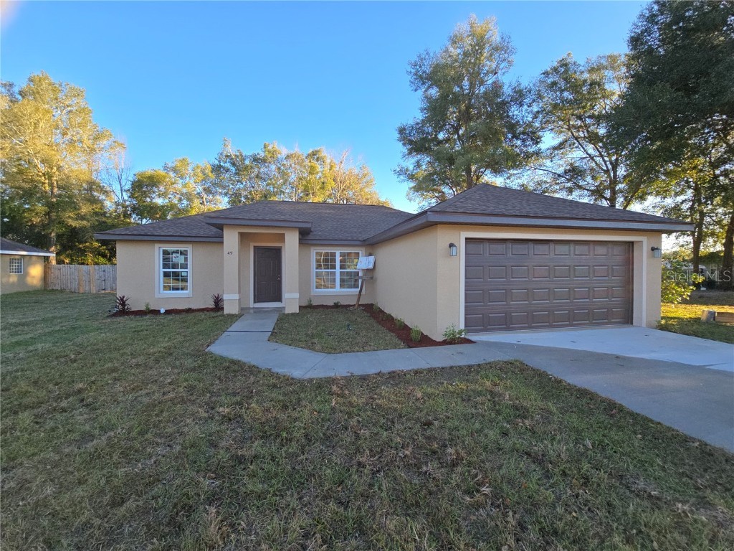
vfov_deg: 89.9
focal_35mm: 13
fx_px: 276
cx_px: 367
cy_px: 276
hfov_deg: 106.2
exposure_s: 1/411
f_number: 2.2
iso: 50
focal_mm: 2.2
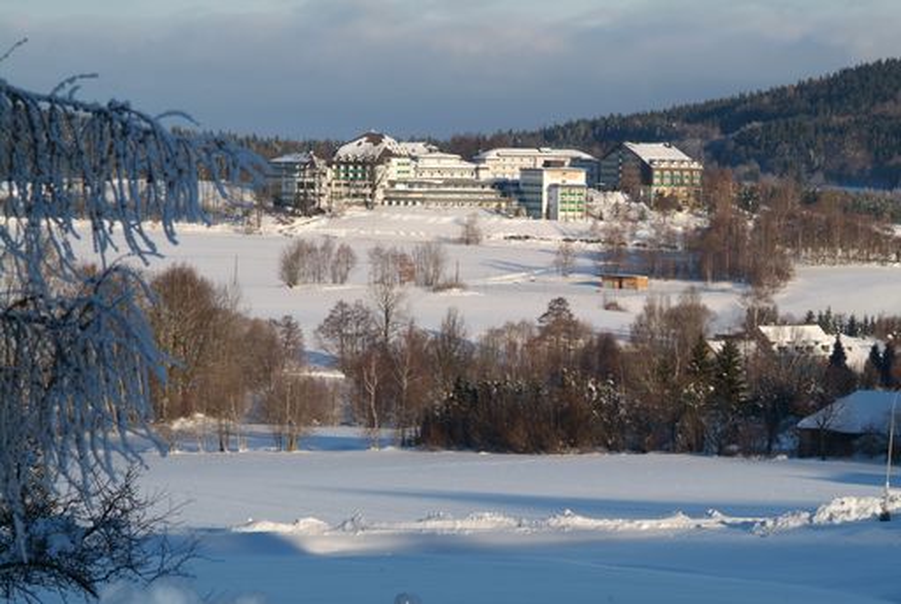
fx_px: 3584
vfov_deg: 9.6
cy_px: 302
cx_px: 450
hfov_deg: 14.3
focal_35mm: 143
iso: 100
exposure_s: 1/125
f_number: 11
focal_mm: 95
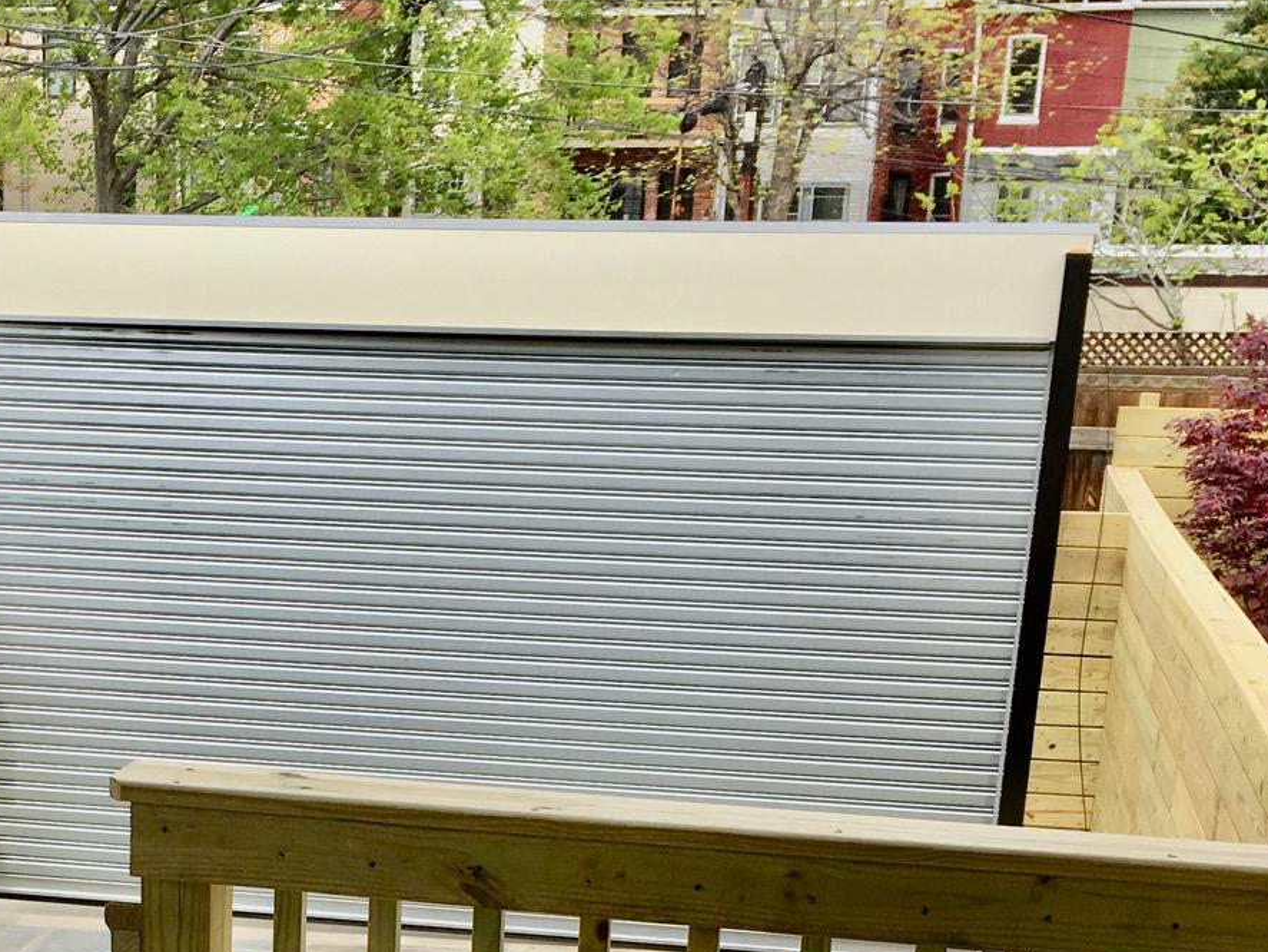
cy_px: 1062
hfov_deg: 28.3
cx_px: 235
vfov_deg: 20.8
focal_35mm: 67
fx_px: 2455
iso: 25
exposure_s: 1/927
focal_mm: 4.15
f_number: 2.2
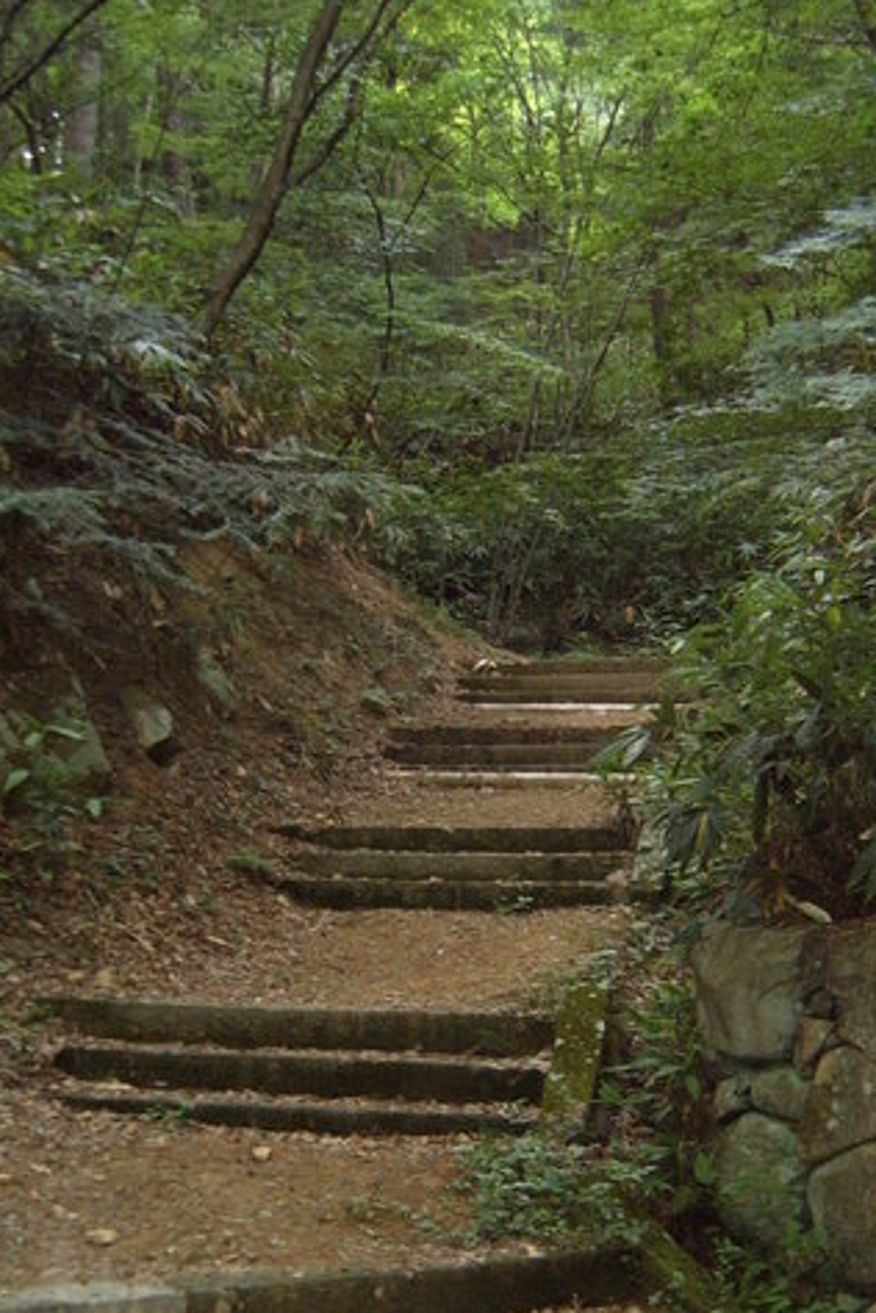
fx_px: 1898
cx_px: 516
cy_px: 873
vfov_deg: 37.8
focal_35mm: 52
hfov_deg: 26.0
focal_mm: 6.2
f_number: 2.9
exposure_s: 1/6
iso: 141
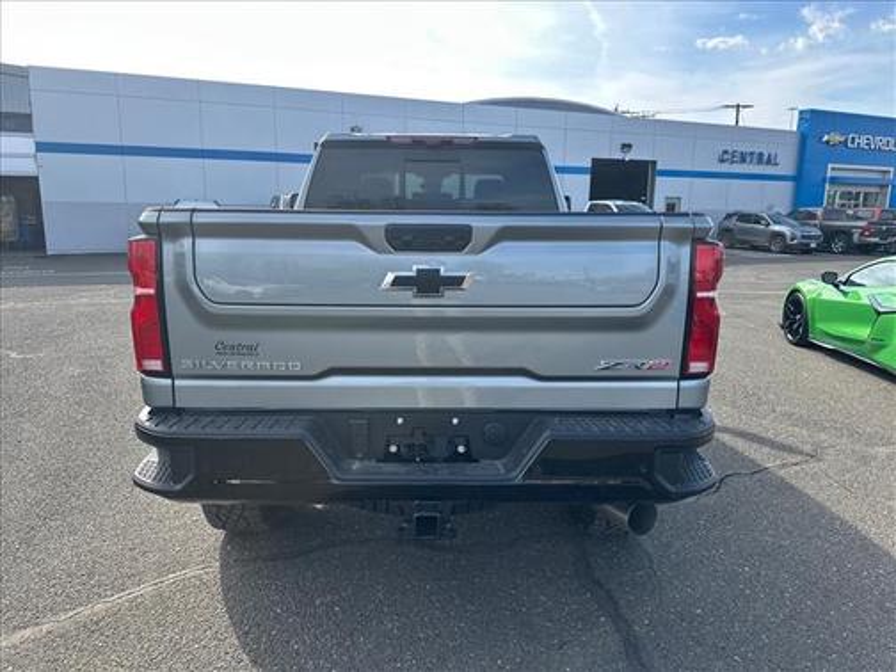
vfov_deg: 56.8
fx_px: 621
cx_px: 448
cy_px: 336
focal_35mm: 24
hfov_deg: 71.6
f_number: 1.78
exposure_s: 1/910
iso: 80
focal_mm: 6.86
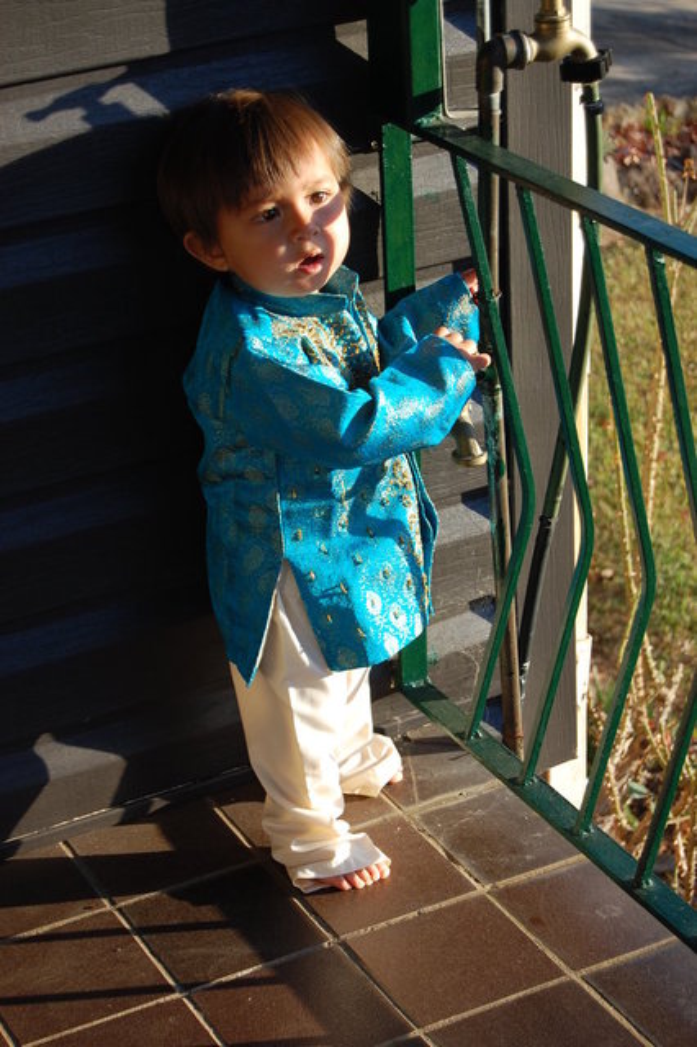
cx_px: 348
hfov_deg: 16.5
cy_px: 524
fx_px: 2398
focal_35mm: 82
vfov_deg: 24.6
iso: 200
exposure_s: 1/160
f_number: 6.3
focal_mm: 55
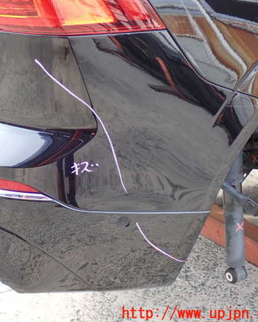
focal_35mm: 76
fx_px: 725
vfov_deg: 25.1
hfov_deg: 20.0
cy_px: 161
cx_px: 68
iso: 200
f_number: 3.5
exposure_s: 1/60
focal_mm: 10.35
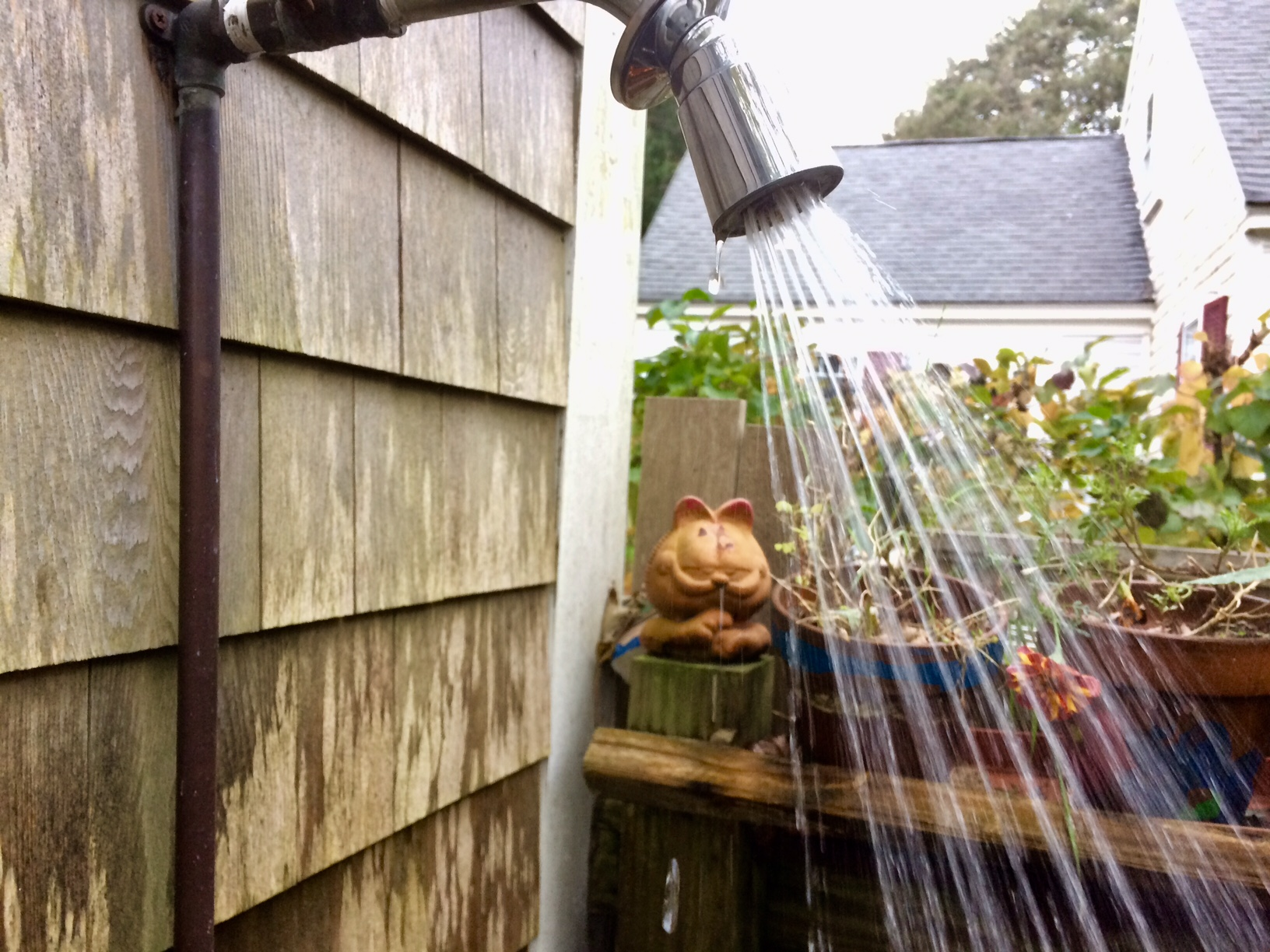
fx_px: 1064
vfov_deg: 48.2
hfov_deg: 61.7
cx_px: 635
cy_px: 476
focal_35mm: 29
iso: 64
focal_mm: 4.15
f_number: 2.2
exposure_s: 1/30
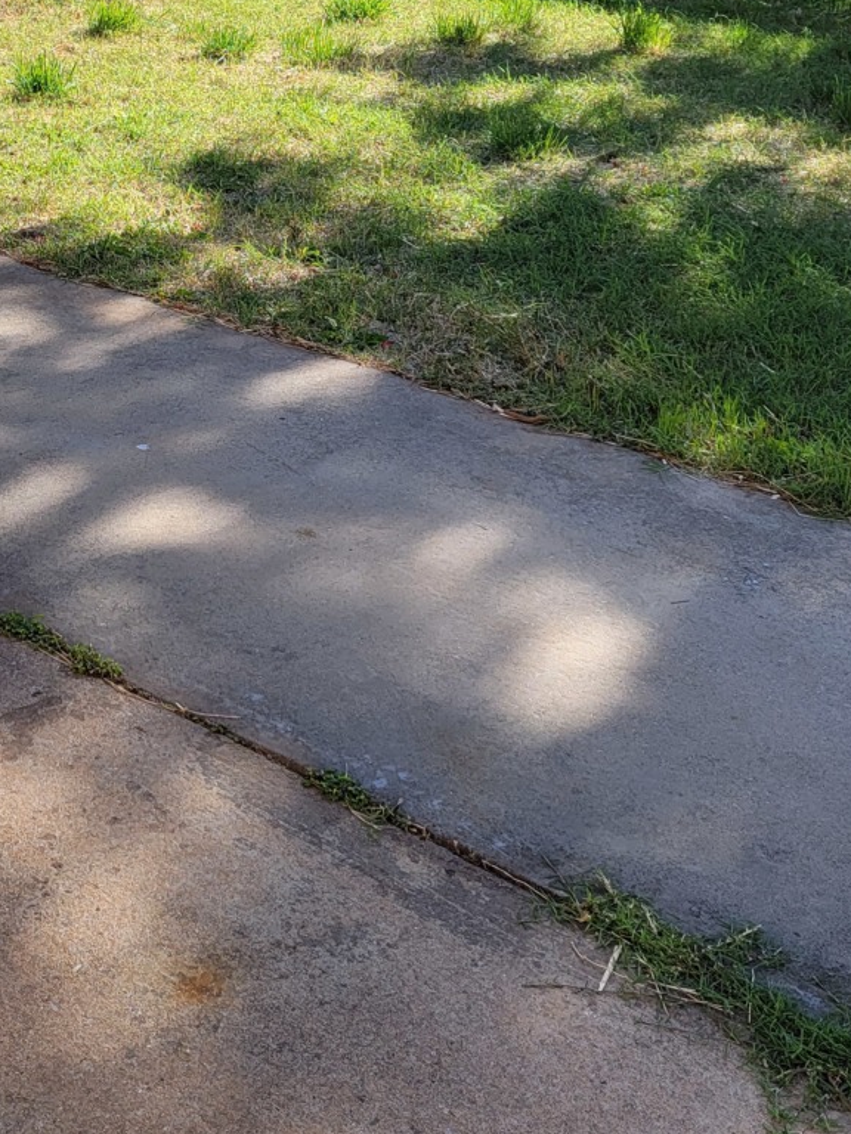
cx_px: -3
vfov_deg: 30.6
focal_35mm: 60
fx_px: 1967
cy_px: 94
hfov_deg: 23.4
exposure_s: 1/442
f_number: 1.8
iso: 16
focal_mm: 6.7
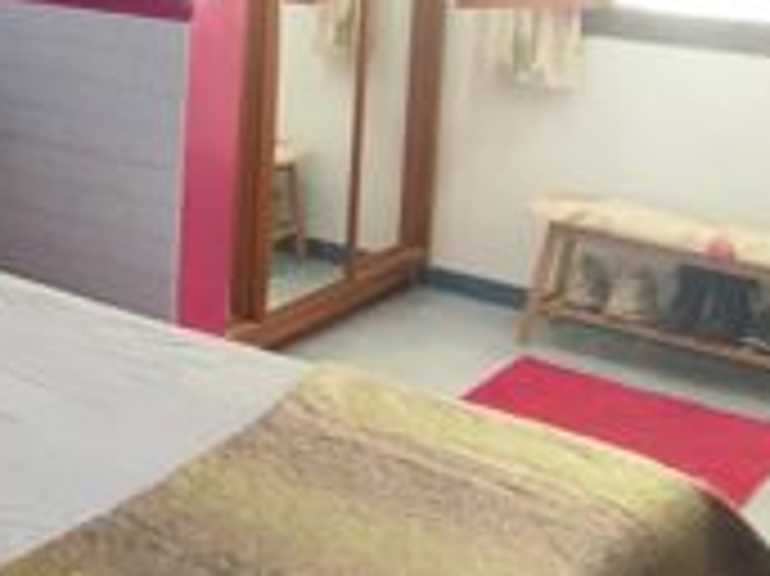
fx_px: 1467
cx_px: -349
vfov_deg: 21.0
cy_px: -79
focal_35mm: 66
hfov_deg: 24.0
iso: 387
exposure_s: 1/50
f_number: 2.2
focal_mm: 1.65
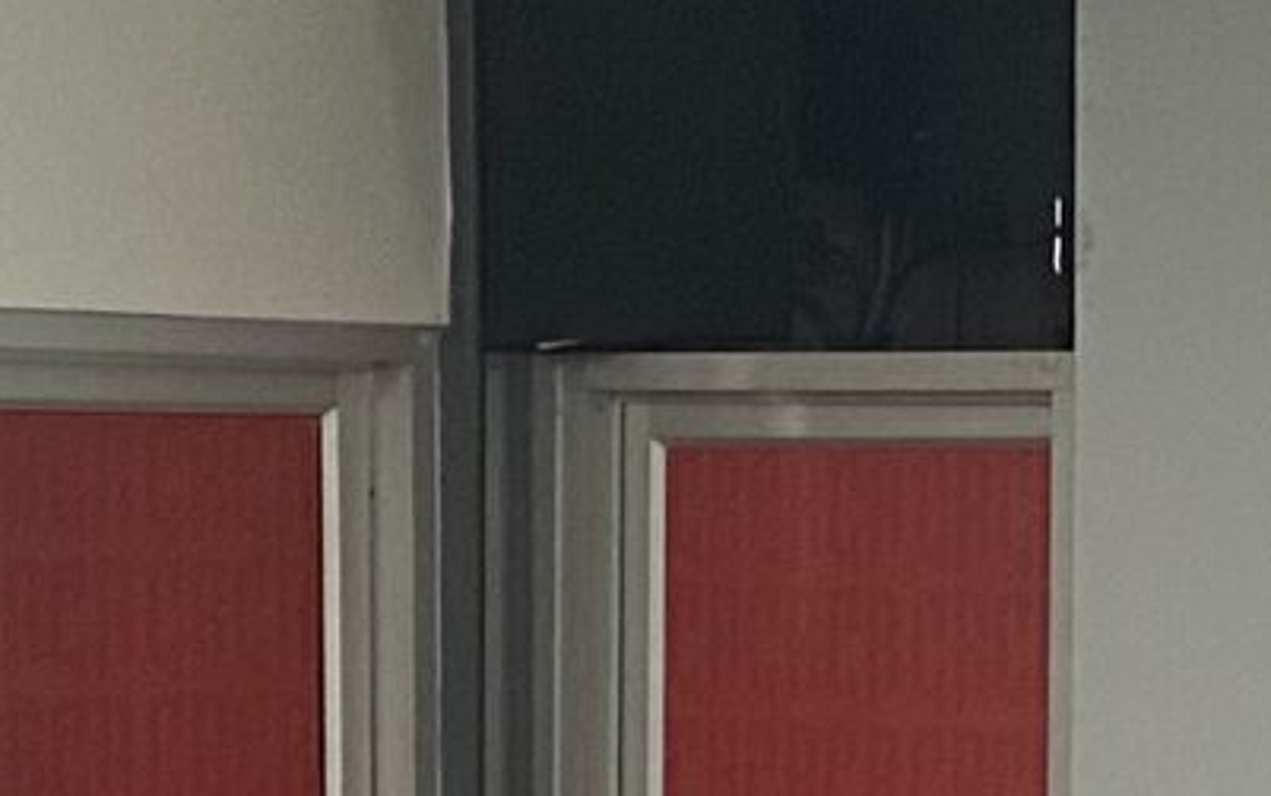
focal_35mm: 176
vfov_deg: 7.4
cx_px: 1109
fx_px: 6099
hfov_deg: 11.8
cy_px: 872
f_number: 1.8
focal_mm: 4.25
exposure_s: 1/60
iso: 160
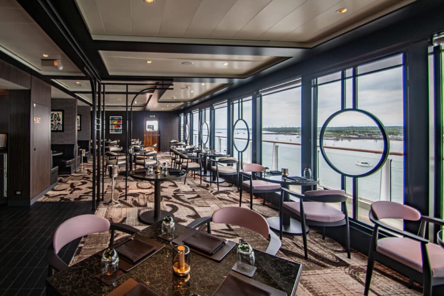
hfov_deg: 100.4
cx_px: 222
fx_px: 185
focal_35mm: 15
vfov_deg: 77.3
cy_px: 148
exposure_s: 1/60
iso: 100
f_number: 3.5
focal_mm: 10
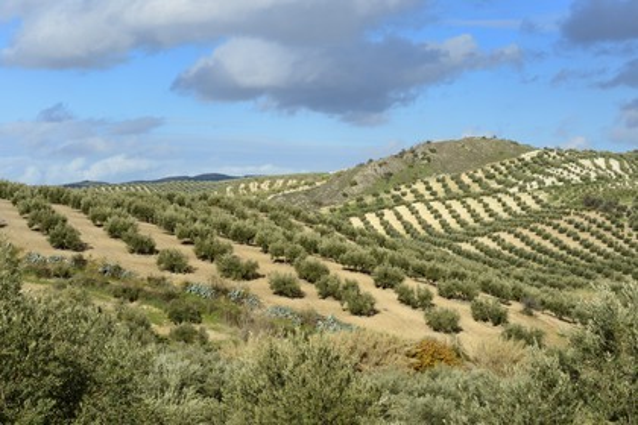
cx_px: 319
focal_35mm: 85
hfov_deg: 23.9
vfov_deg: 16.1
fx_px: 1506
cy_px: 212
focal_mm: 85
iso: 400
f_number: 14
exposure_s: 1/320
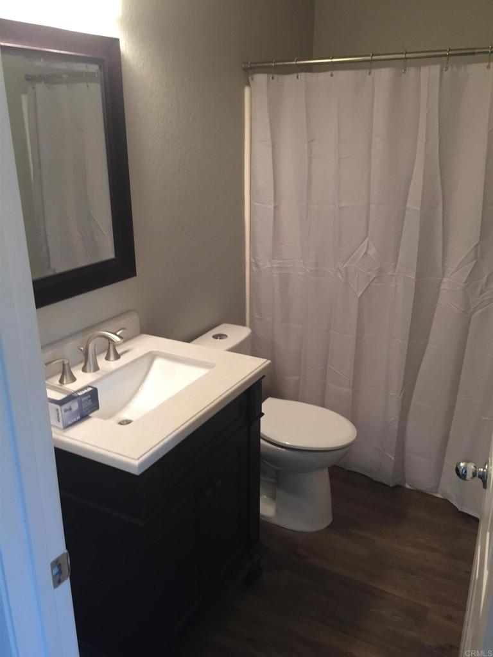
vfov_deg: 61.7
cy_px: 328
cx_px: 246
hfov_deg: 48.2
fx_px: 551
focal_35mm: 29
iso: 100
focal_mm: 4.15
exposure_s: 1/33
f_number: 2.2
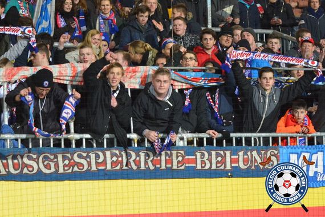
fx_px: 948
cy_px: 108
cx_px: 162
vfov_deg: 13.0
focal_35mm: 105
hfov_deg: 19.5
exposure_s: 1/400
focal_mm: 70
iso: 4000
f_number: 2.8
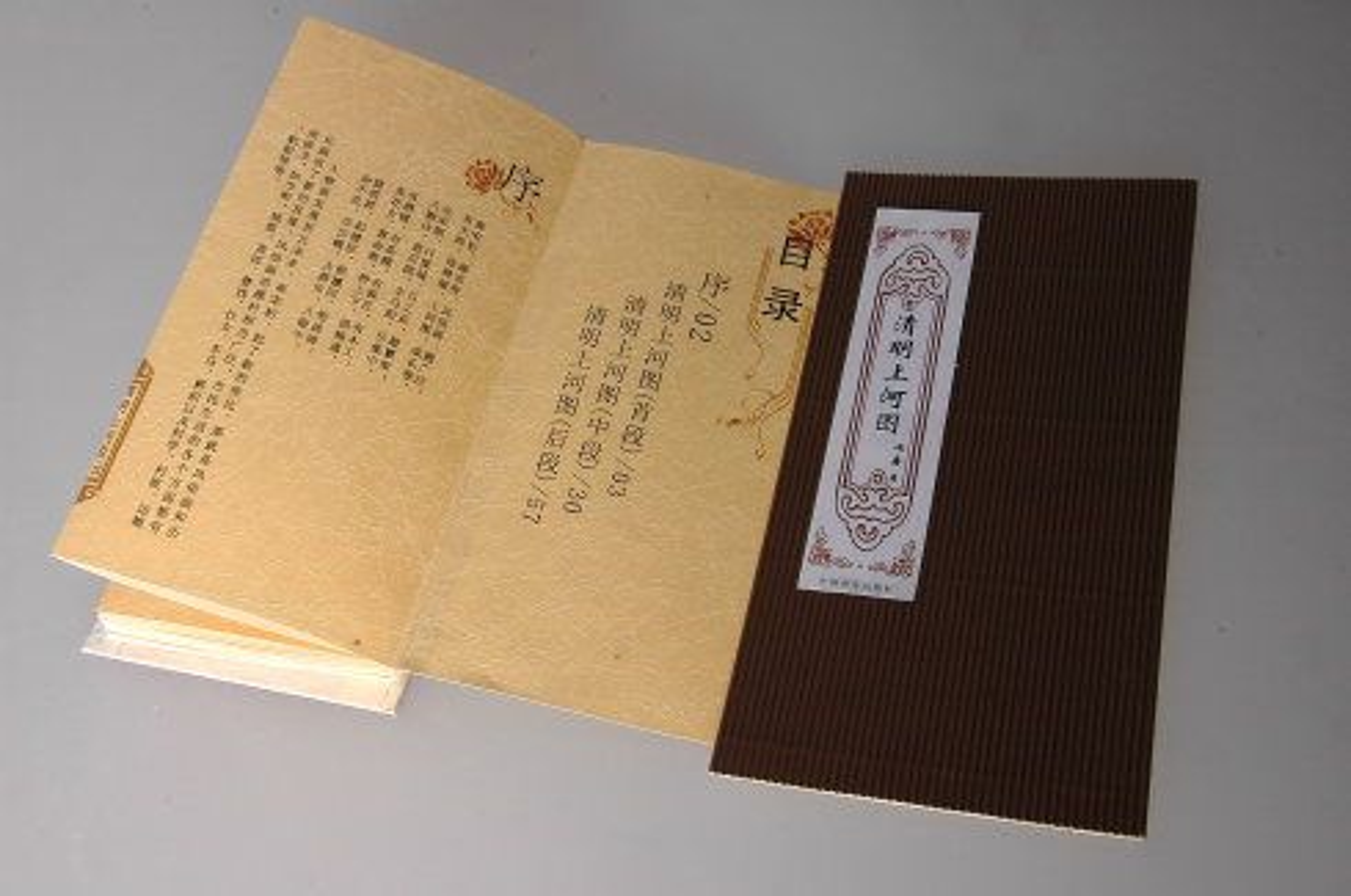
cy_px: 448
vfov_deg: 32.9
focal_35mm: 40
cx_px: 676
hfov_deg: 48.0
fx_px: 1517
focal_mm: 27
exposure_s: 1/500
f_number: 25
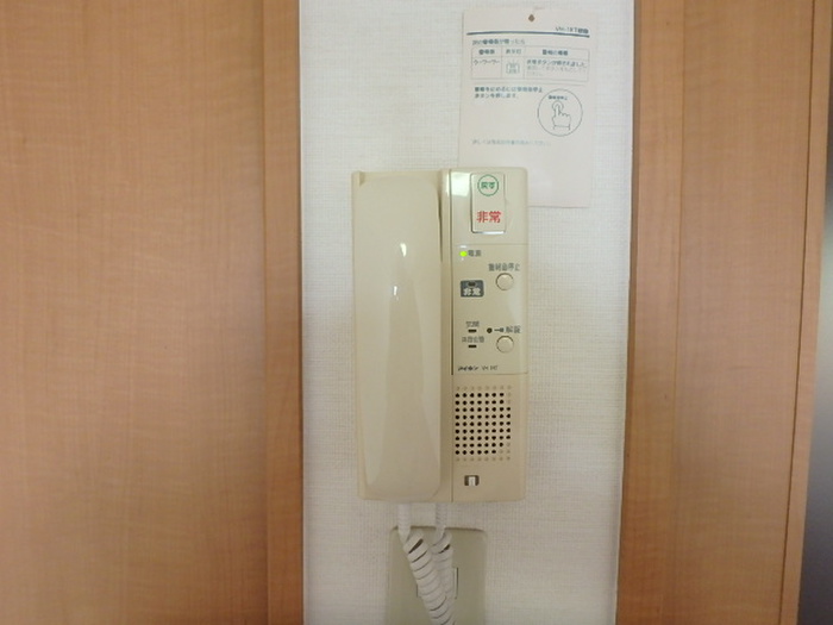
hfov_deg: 79.0
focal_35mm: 21
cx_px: 416
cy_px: 312
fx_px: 505
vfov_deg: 63.4
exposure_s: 1/30
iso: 400
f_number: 3.5
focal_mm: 3.7
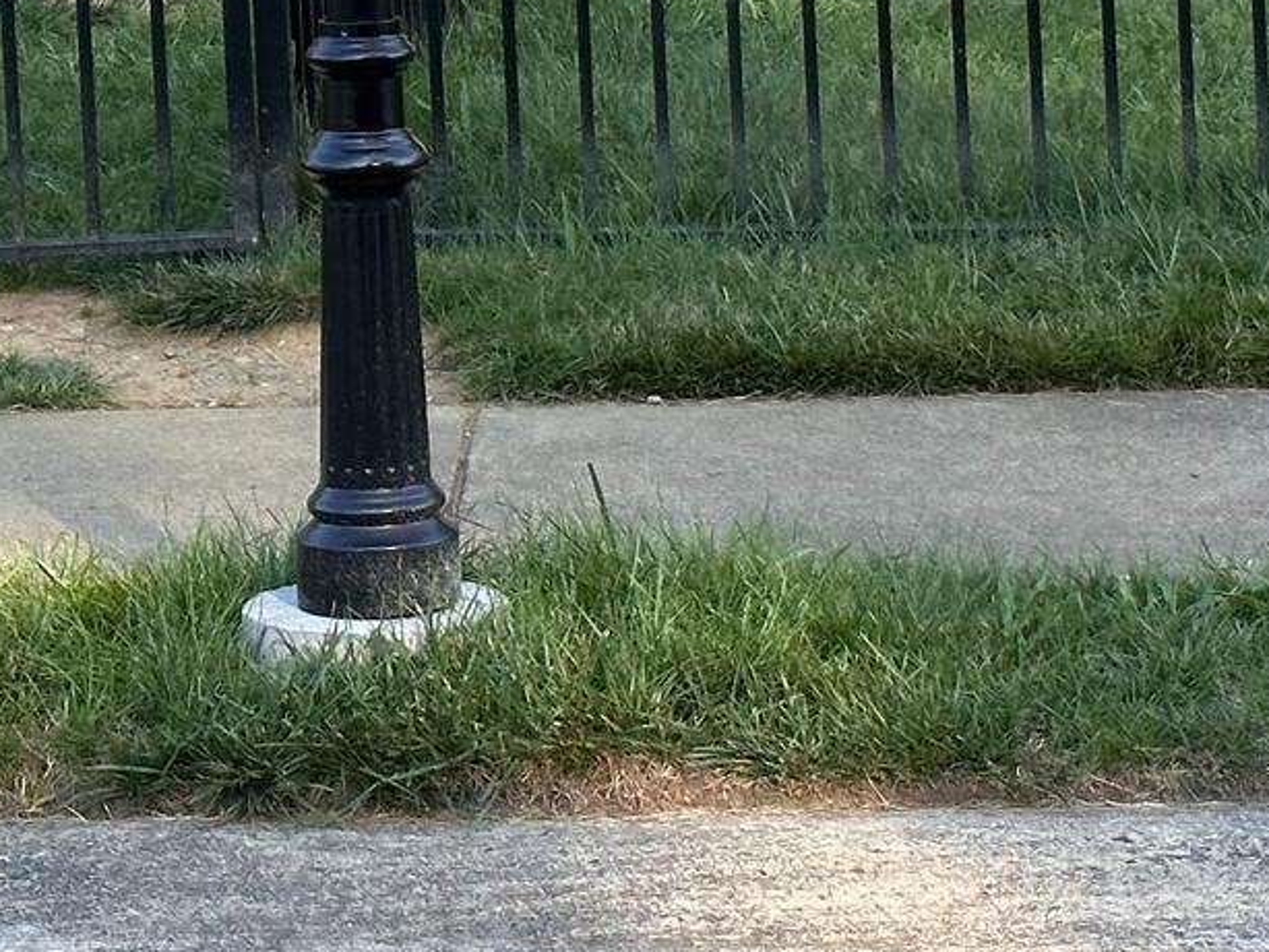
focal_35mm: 160
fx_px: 5868
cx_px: 672
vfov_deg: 9.0
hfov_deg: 12.3
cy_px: -551
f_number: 1.78
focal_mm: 6.86
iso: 64
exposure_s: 1/1041
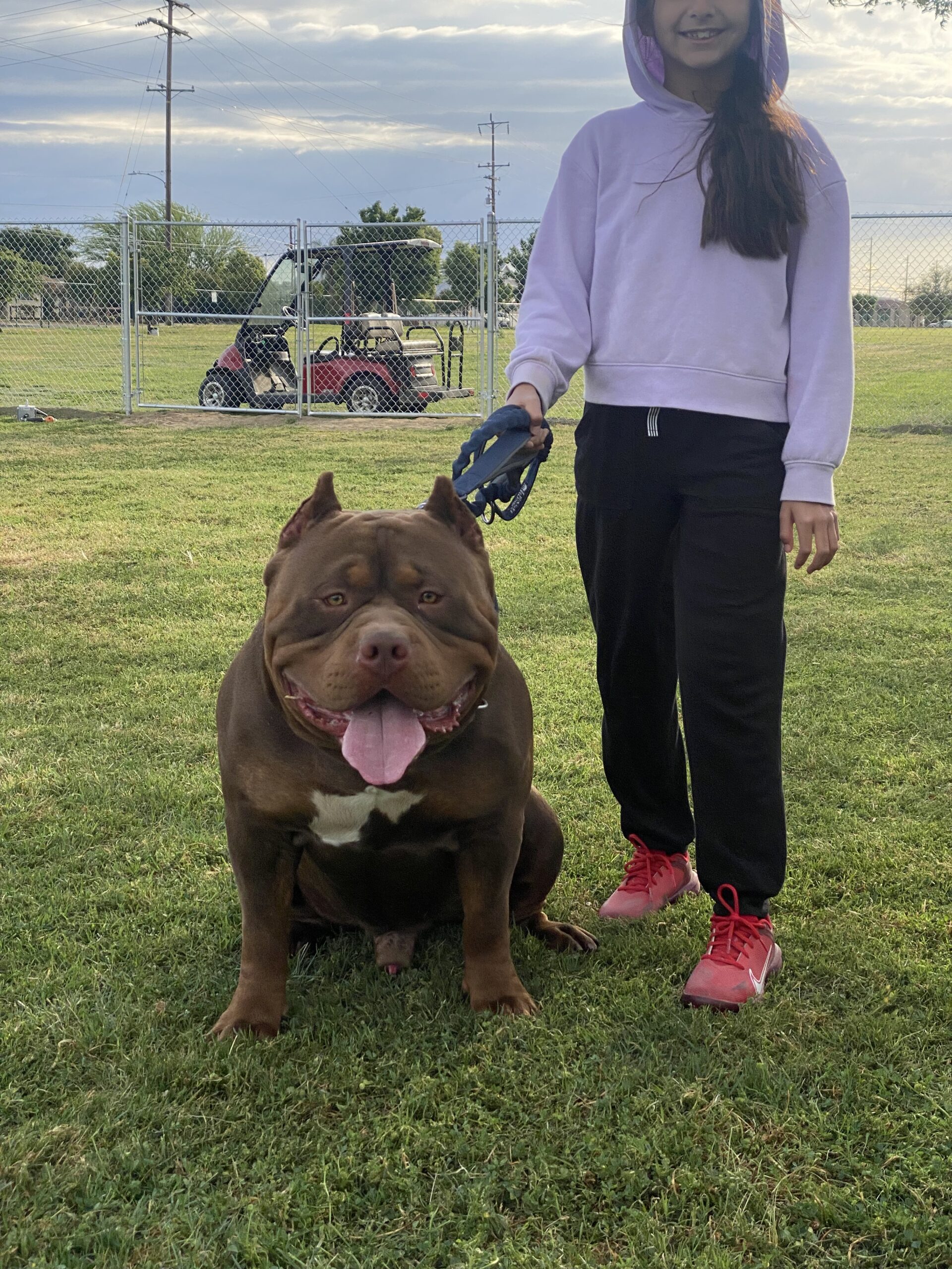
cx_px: 476
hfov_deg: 28.0
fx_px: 1907
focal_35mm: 52
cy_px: 634
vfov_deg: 36.8
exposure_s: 1/1199
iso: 20
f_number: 2
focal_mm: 6
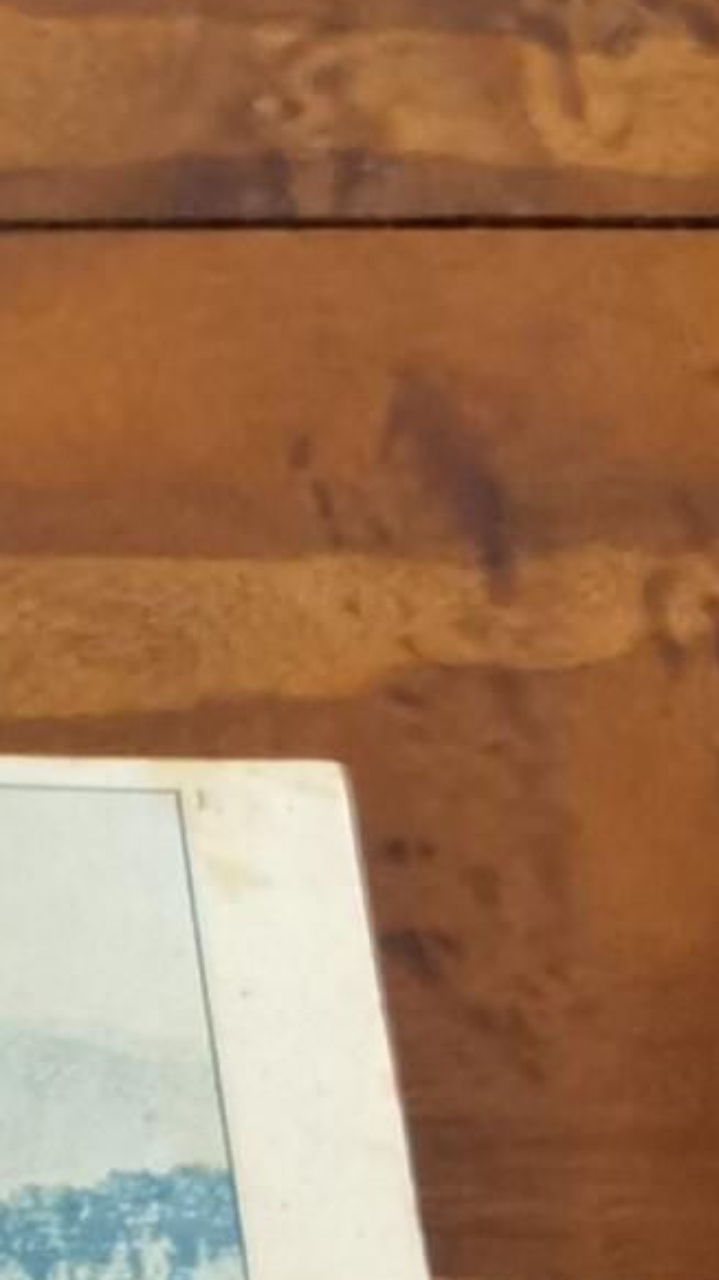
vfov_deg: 23.4
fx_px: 3087
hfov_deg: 12.3
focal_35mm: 91
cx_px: -504
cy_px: 543
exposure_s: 1/30
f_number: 2.2
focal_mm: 2.26
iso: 160
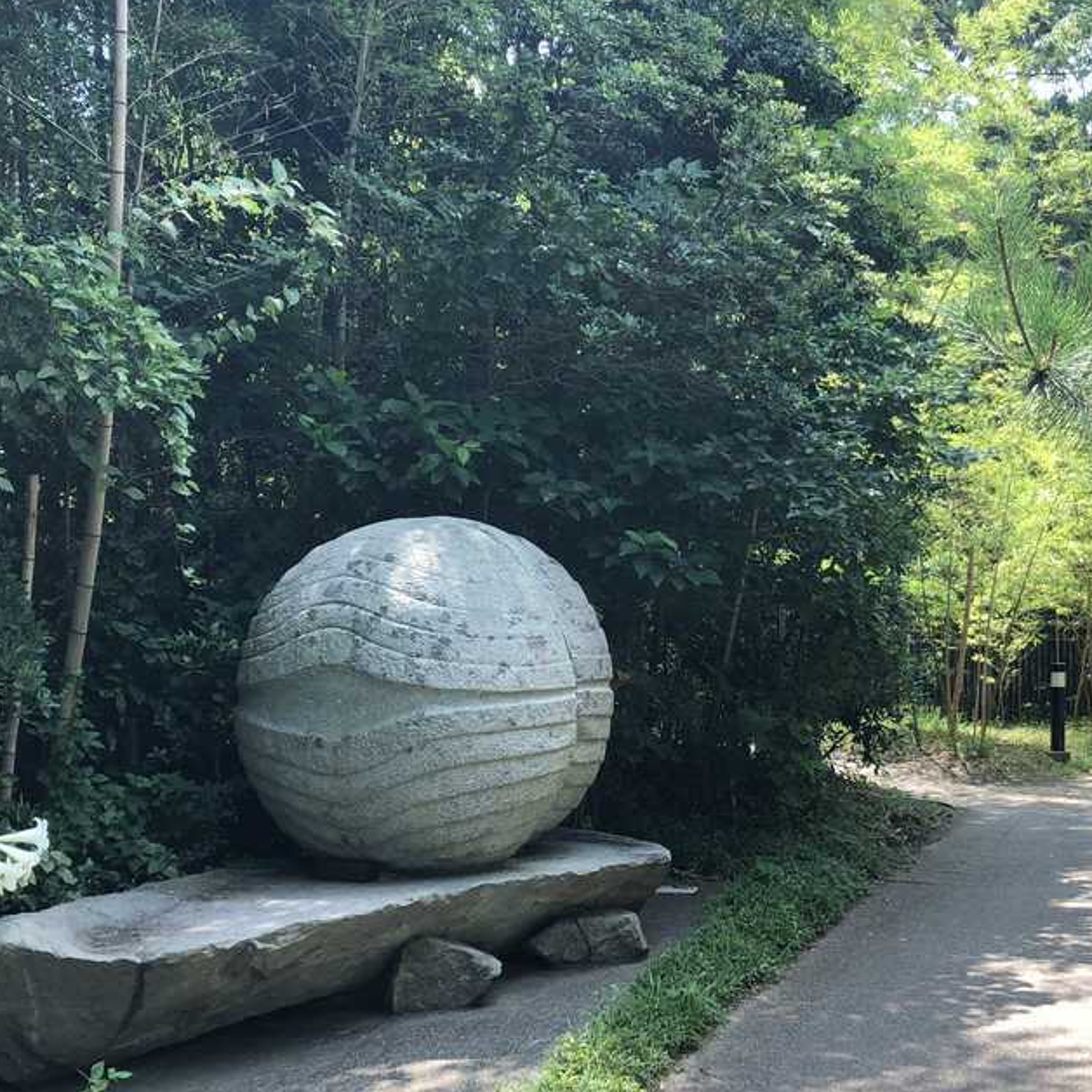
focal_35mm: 49
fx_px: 1749
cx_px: 702
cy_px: 708
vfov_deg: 34.4
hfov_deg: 34.4
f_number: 1.8
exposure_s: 1/353
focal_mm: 3.99
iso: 20
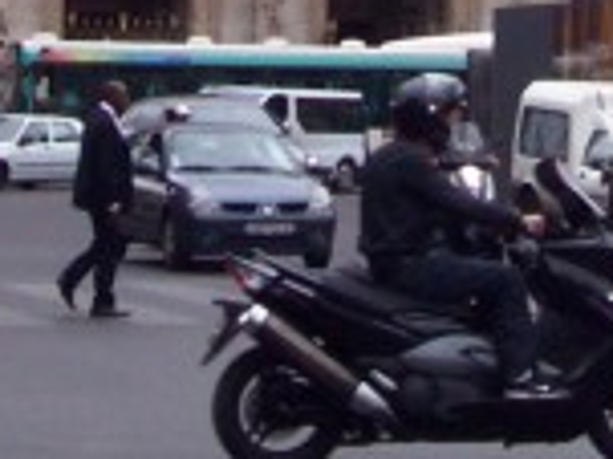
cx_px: 471
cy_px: -301
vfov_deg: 6.5
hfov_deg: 8.9
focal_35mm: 223
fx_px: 3946
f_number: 2.9
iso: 80
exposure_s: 1/527
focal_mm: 7
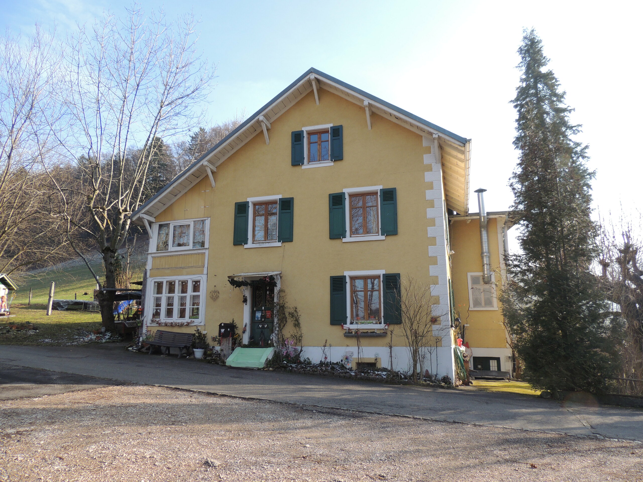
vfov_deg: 56.8
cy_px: 241
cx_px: 322
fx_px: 446
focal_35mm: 24
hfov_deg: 71.6
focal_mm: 4.3
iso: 100
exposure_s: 1/320
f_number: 3
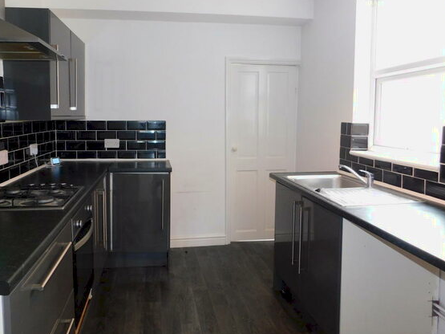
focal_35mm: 29
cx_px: 197
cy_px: 151
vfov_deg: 48.1
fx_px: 373
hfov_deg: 61.5
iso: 200
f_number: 3
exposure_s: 1/30
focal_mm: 4
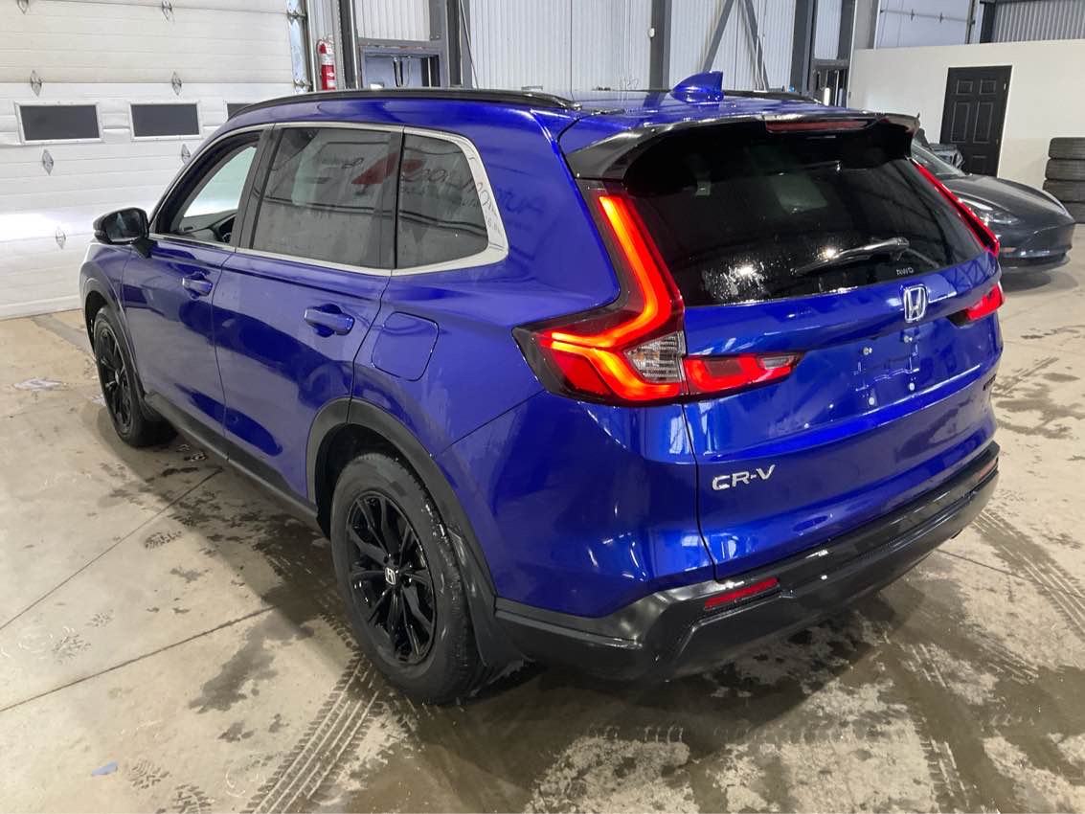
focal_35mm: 29
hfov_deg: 61.7
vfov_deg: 48.2
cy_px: 407
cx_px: 542
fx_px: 909
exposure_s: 1/60
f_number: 1.8
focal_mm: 3
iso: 160
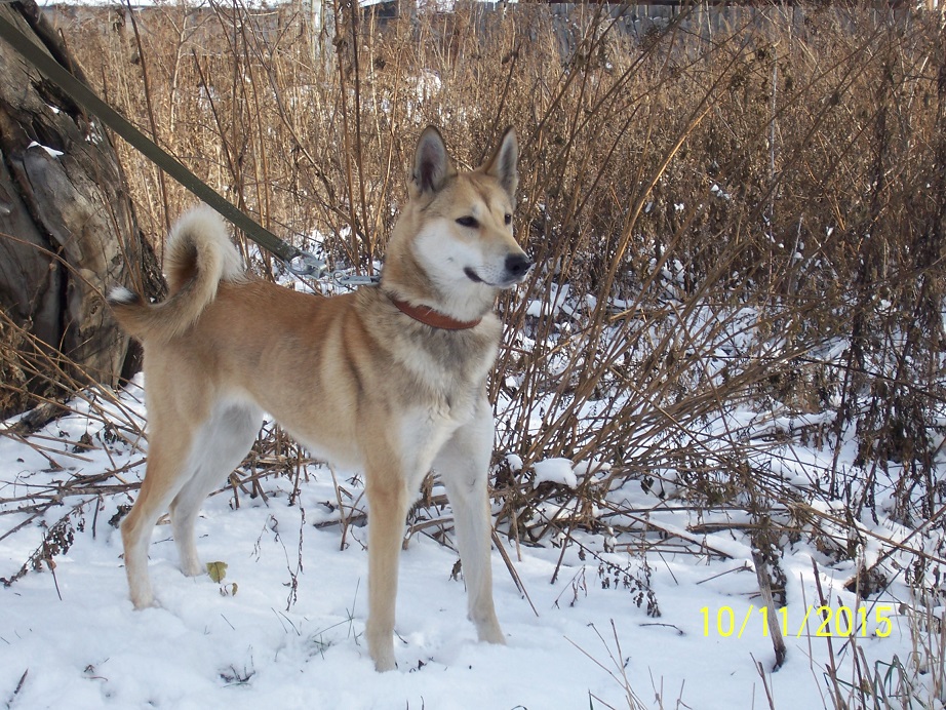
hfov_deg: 22.5
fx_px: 2378
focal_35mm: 87
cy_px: 355
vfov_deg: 17.0
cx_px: 473
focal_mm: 14.9
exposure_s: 1/250
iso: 80
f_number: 4.5
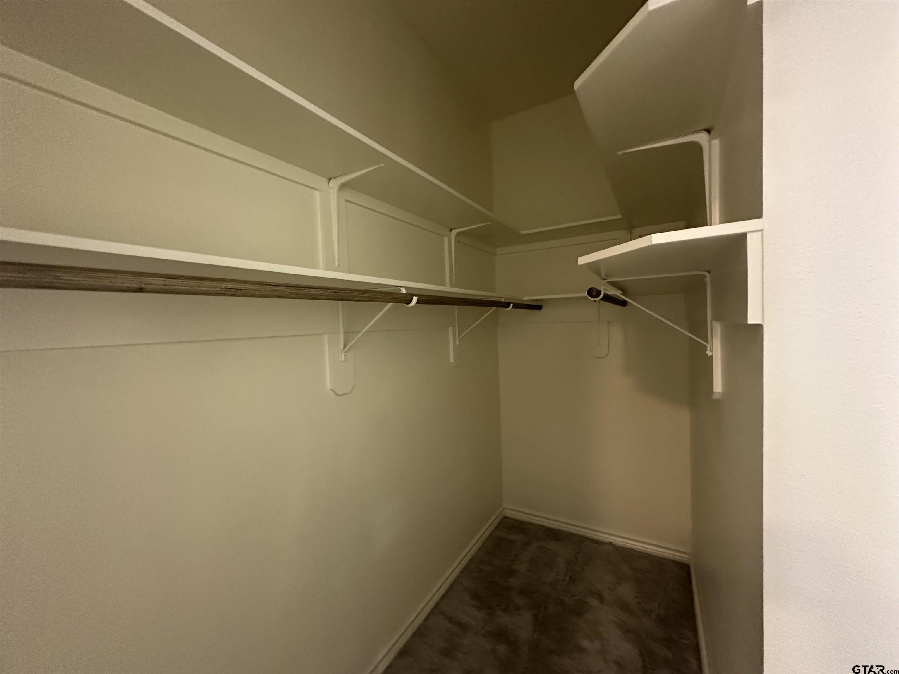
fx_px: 364
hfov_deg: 102.1
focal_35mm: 14
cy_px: 337
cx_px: 450
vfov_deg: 85.7
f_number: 2.2
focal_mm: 2.22
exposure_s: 1/60
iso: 800
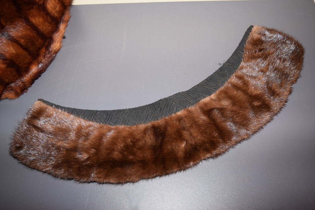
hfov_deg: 51.3
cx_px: 158
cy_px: 105
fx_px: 328
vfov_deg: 35.5
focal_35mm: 38
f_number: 4
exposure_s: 1/60
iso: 720
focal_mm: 25
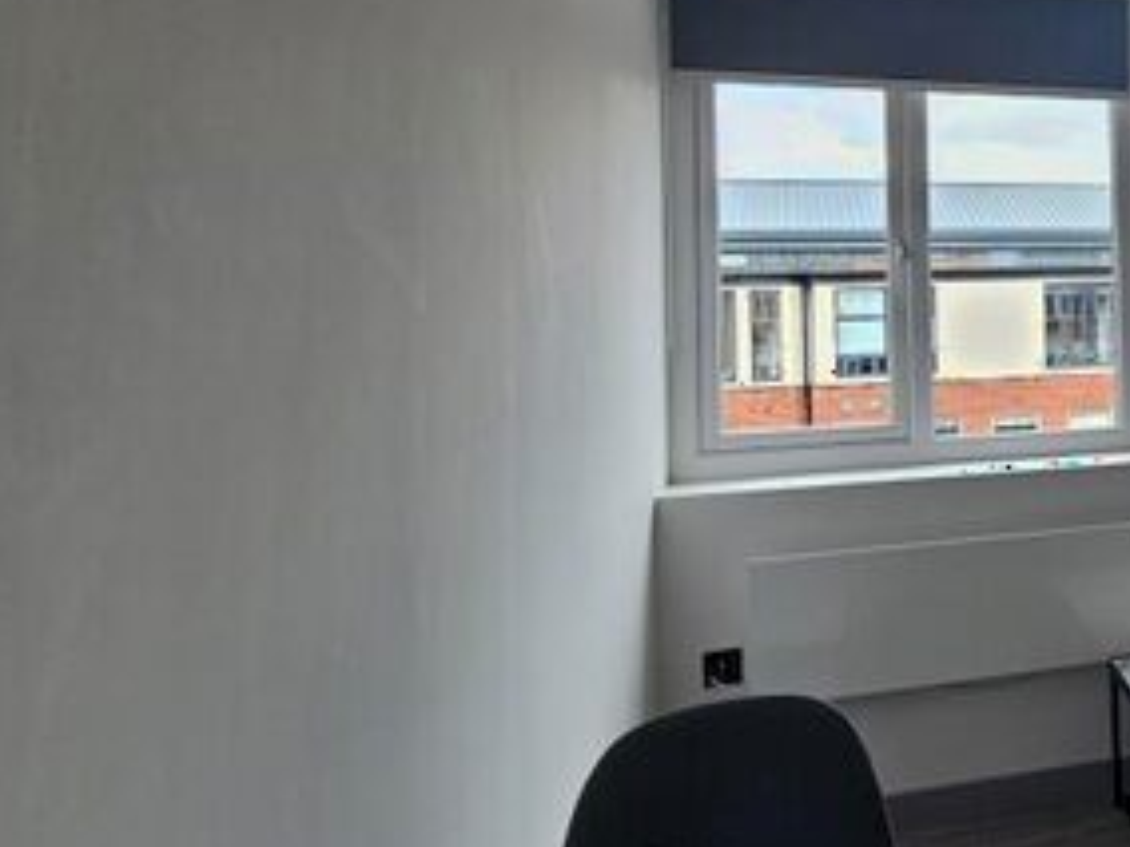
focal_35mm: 32
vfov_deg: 43.6
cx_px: 1277
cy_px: 284
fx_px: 1045
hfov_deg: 42.7
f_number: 2.2
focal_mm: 2.2
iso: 50
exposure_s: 1/163
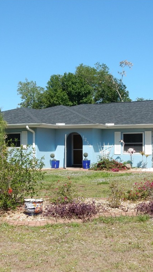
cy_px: 137
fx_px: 383
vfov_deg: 39.2
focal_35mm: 53
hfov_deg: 22.6
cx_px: 94
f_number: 4
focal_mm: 6.4
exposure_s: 1/1000
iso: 125
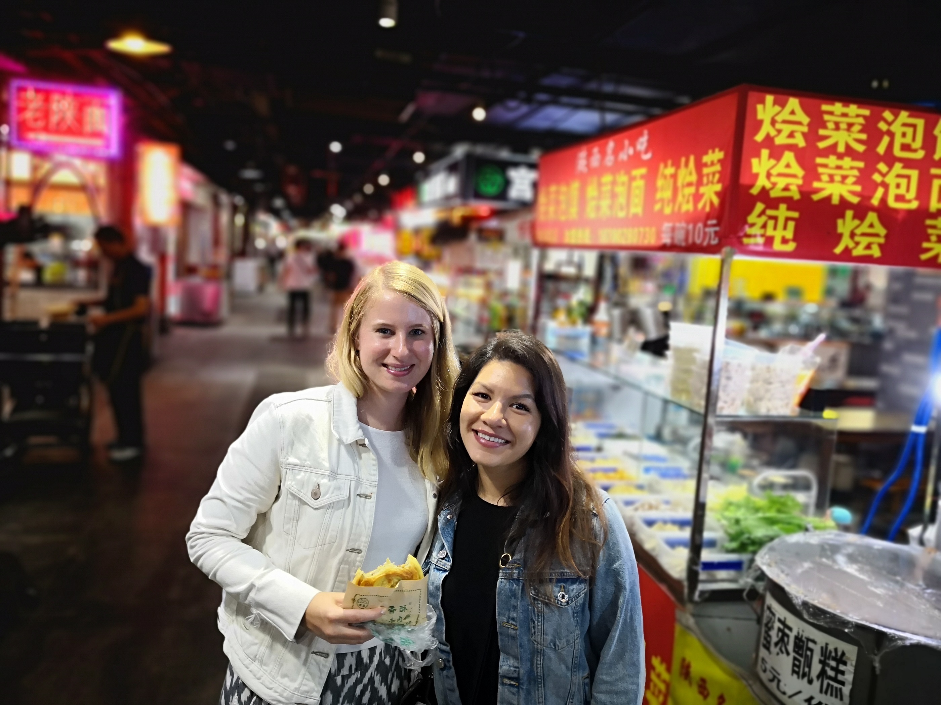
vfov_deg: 51.4
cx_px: 470
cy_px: 352
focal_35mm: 27
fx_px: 734
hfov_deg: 65.3
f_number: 1.6
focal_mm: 3.95
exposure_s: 1/33.3
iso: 200
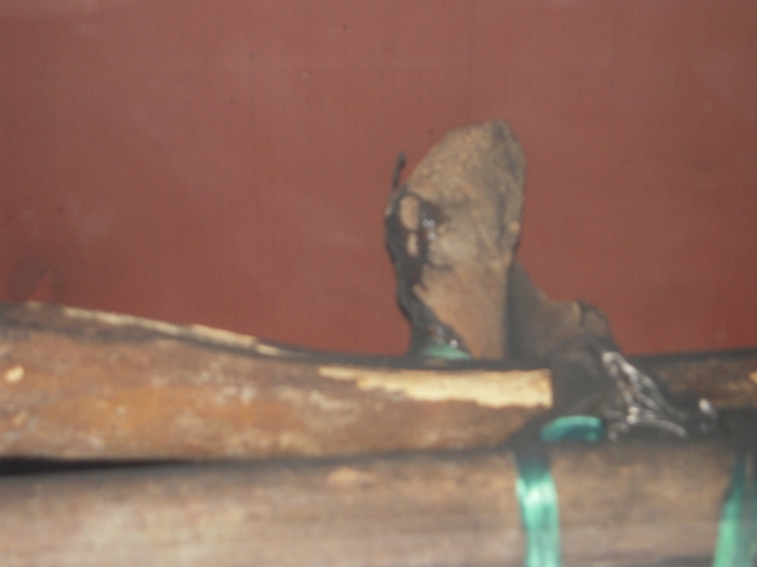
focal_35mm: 105
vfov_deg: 14.1
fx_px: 2296
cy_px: 284
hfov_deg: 18.7
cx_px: 378
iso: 200
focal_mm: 18.8
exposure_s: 1/125
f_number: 5.6
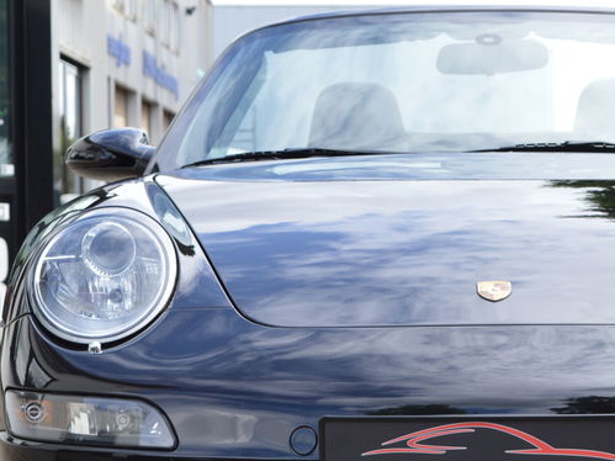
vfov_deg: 10.9
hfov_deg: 14.4
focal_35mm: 136
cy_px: 348
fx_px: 2416
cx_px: 492
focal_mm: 46
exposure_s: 1/160
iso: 100
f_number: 6.3
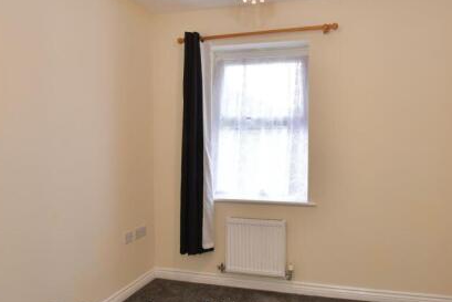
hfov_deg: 72.7
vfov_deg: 53.2
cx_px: 277
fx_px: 301
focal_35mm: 24
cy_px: 150
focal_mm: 10
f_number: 8
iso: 200
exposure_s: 1/13
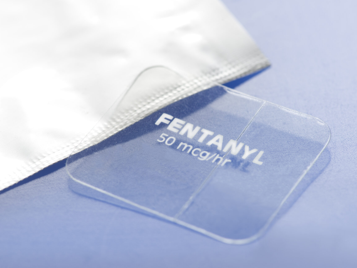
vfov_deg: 13.0
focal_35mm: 114
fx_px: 1176
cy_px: 134
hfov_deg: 17.3
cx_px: 198
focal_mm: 105
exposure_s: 1/50
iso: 100
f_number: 11
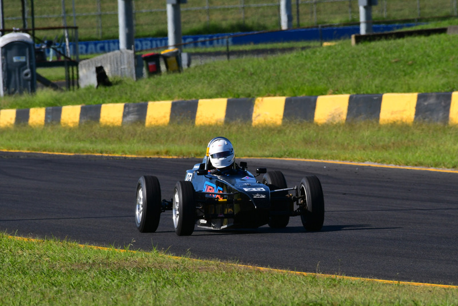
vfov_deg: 2.0
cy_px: 153
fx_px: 8781
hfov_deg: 3.0
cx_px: 229
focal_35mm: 690
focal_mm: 460
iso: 500
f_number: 13
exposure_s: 1/640
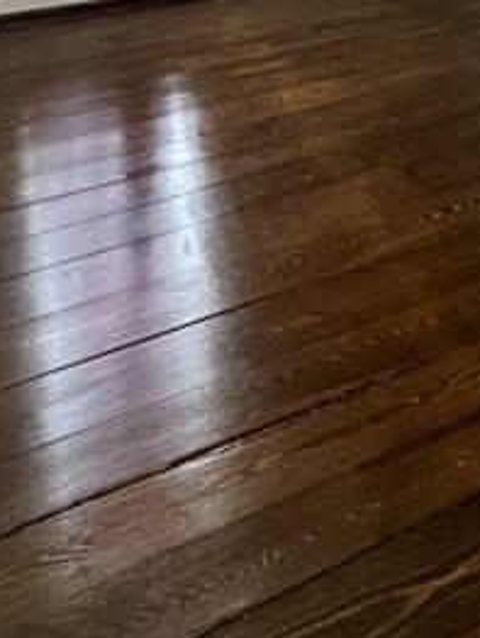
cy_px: -234
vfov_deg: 31.9
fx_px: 757
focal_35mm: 41
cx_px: 341
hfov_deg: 34.7
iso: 500
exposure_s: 1/60
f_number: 2.2
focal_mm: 2.22
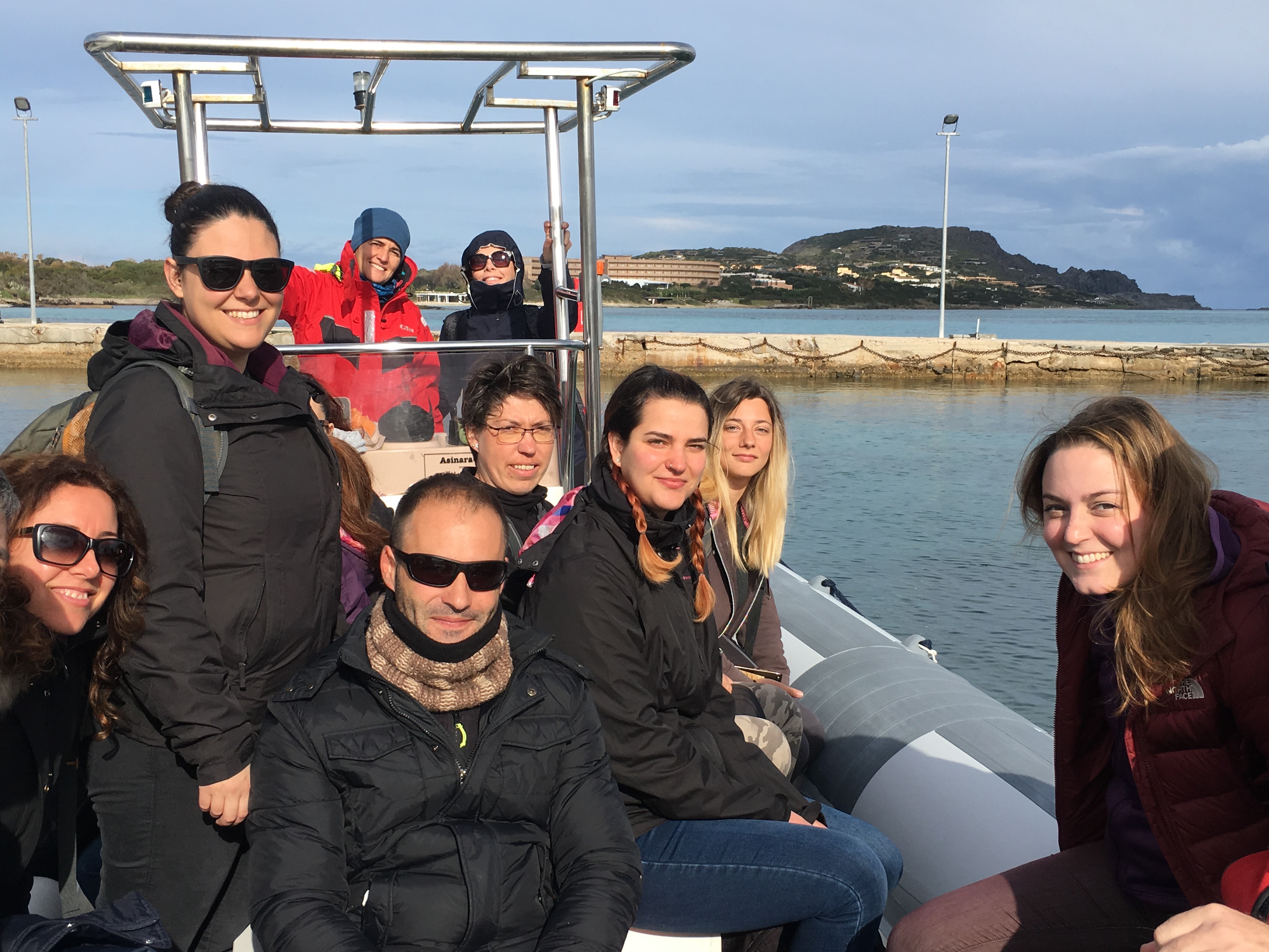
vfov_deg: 35.9
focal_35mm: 40
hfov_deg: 46.8
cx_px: 634
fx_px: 1466
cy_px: 508
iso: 25
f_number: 2.2
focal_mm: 4.15
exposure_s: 1/1538
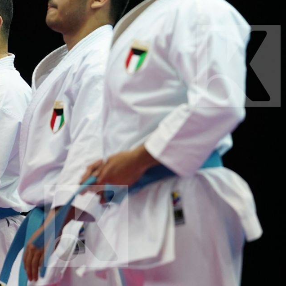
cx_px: 86
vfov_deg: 3.6
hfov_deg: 3.6
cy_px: 66
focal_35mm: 481
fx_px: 4496
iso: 2000
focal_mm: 200
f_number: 2.8
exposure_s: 1/500
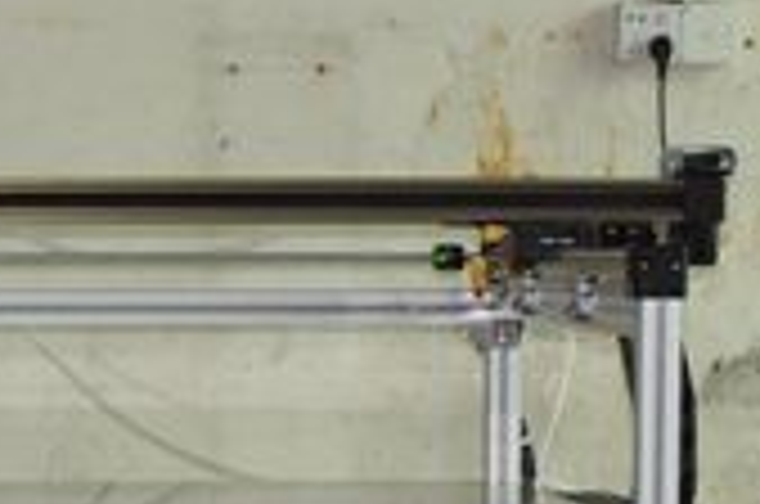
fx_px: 3936
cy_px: 738
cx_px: -162
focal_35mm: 187
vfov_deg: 7.2
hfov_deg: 10.8
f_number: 18
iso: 1250
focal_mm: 35
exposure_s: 1/15
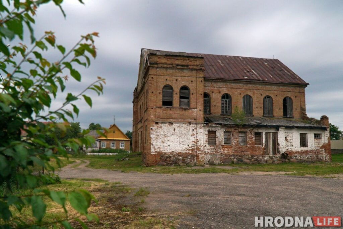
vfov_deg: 48.0
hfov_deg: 67.4
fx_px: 257
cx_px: 172
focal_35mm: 27
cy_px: 114
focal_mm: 18
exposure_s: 1/125
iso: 200
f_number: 5
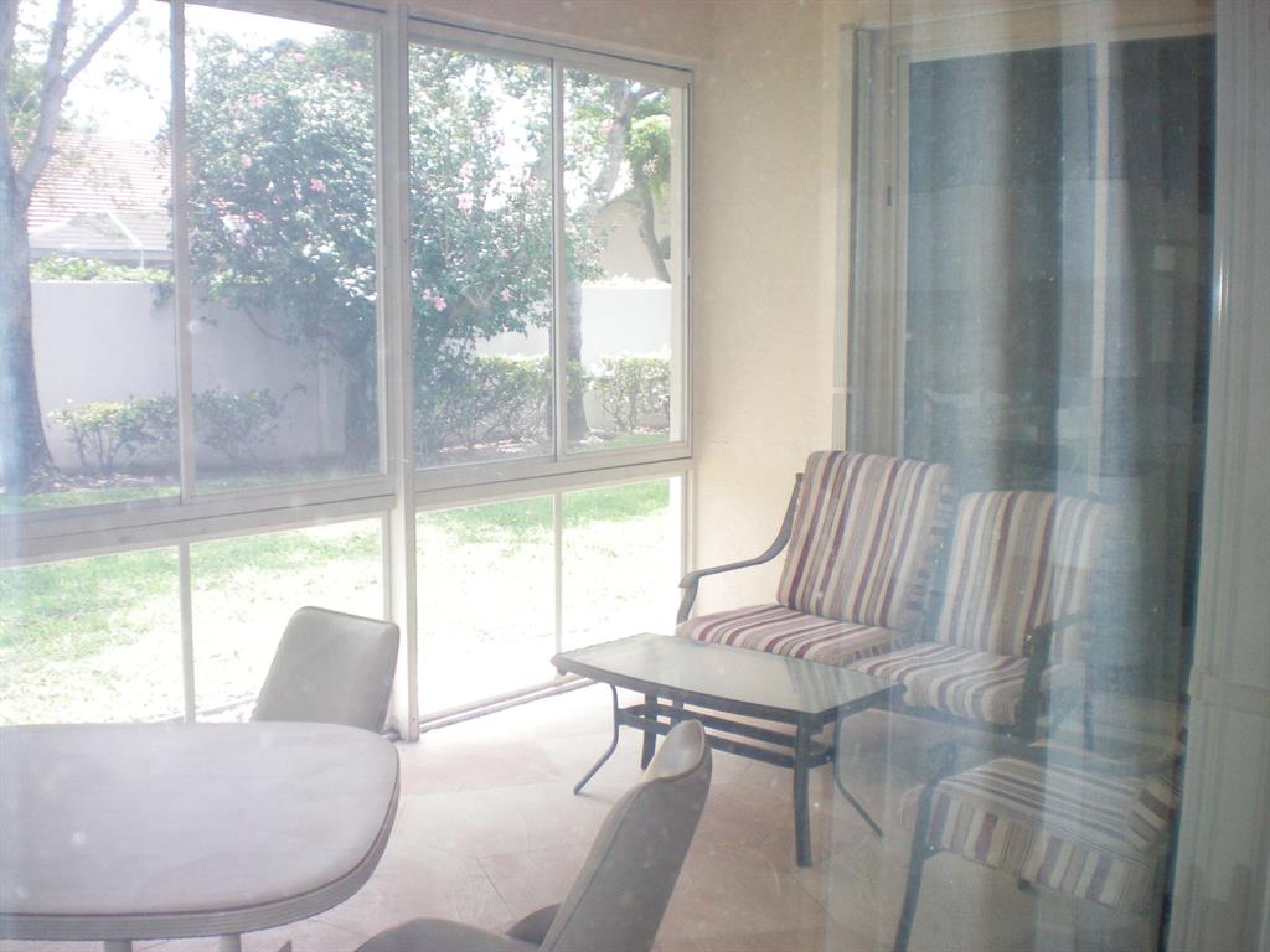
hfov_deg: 49.0
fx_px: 1394
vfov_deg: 37.7
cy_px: 476
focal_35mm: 38
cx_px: 635
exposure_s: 1/60
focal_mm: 6.3
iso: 125
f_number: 3.1
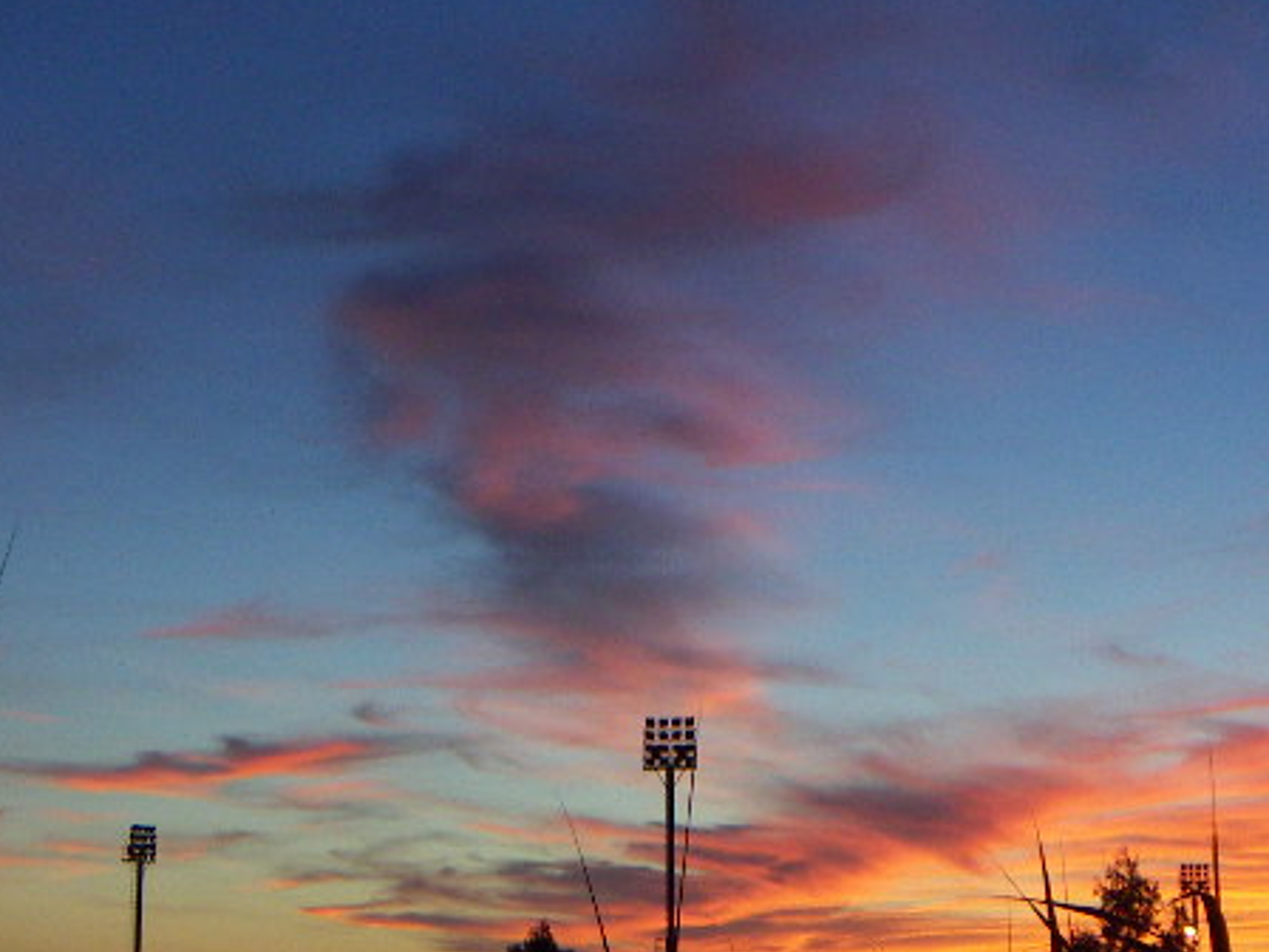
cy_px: 439
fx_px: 3299
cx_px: 705
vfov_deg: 16.4
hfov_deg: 21.8
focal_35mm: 90
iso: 100
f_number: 3.2
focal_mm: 8.3
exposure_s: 1/60
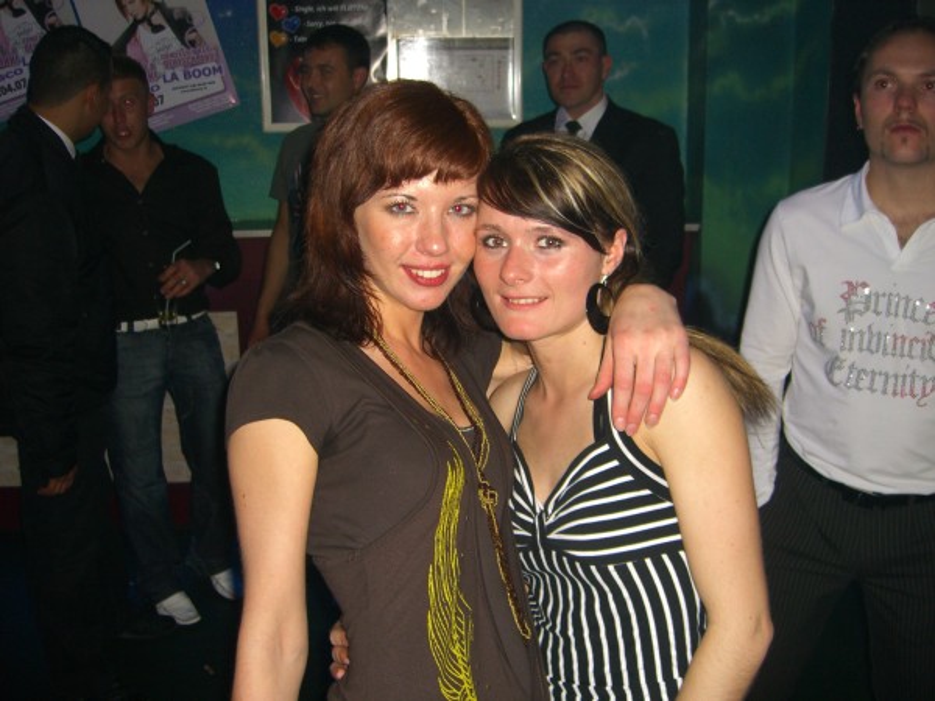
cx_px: 468
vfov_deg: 37.7
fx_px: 1026
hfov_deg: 49.0
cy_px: 350
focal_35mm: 38
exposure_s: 1/60
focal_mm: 7.9
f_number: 2.8
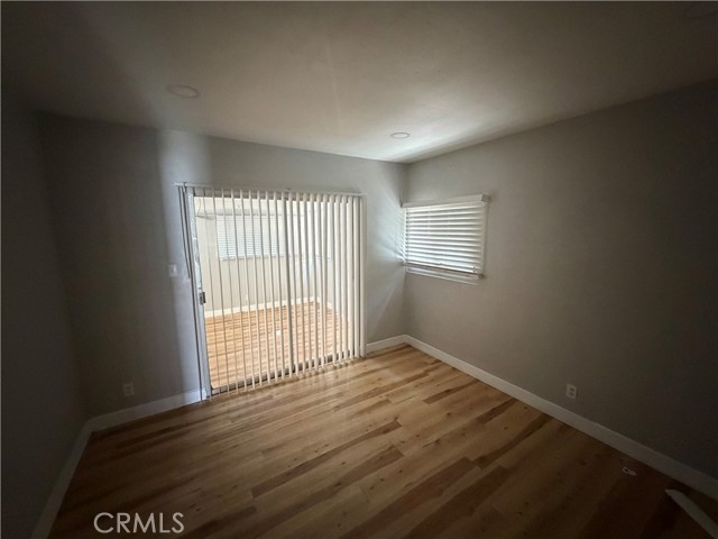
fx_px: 290
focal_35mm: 14
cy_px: 270
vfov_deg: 85.7
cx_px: 359
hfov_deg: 102.1
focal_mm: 2.22
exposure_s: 1/60
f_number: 2.2
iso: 1250
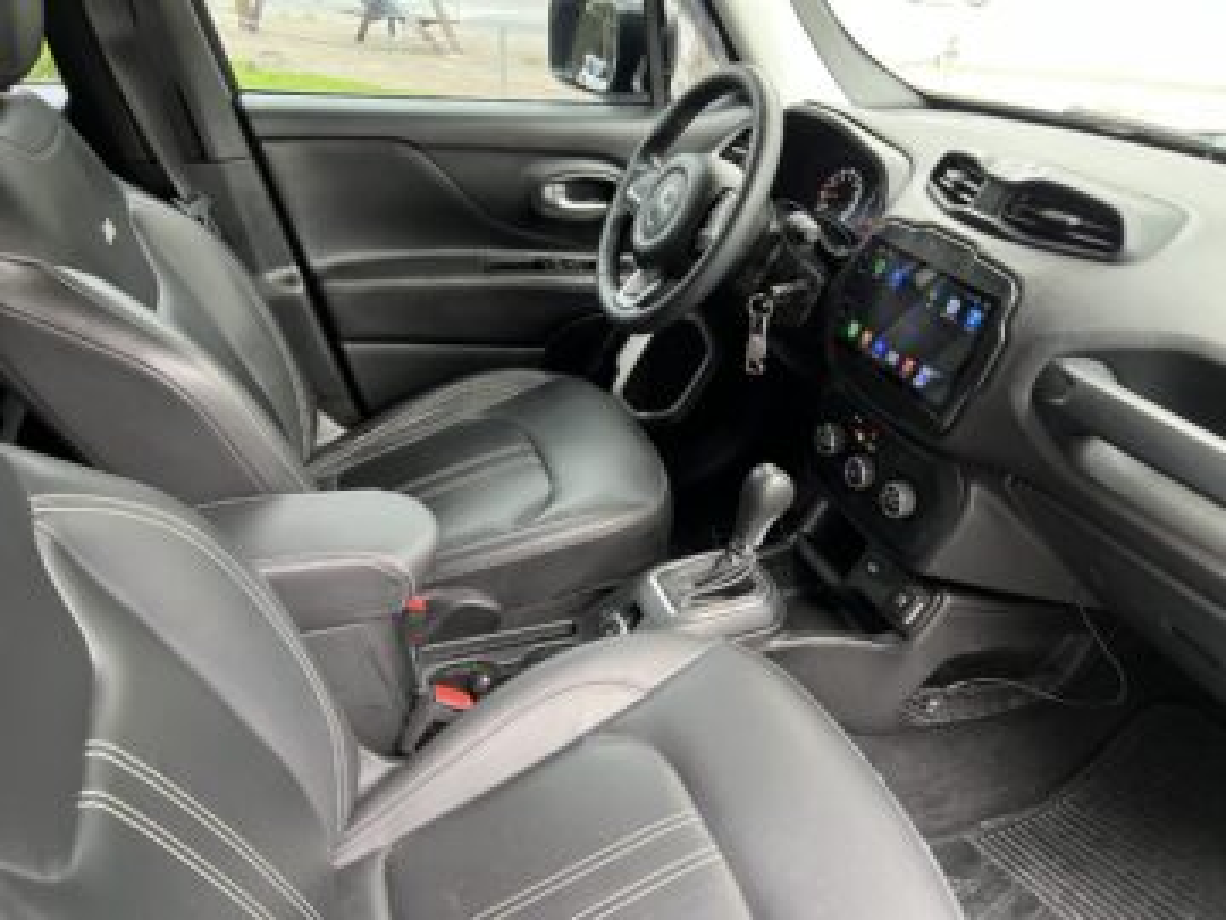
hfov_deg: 67.3
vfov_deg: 53.1
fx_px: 921
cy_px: 460
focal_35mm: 26
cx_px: 613
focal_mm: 5.7
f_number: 1.5
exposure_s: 1/60
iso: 160
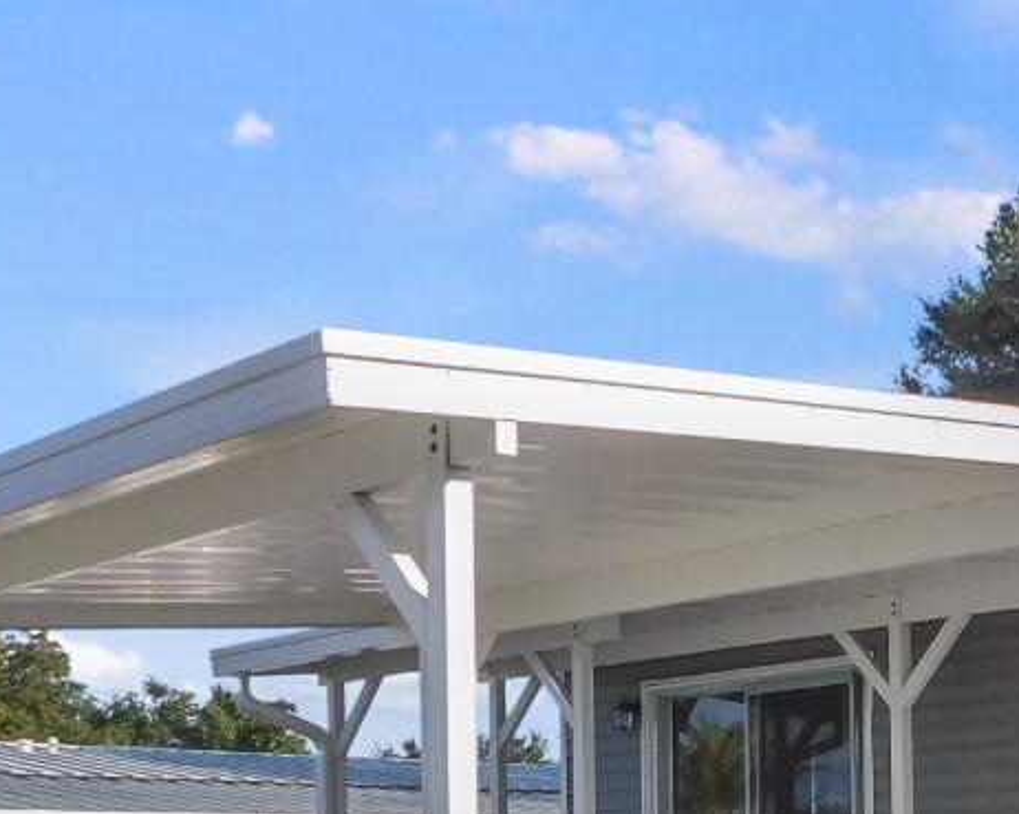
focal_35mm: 70
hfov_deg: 26.4
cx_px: 891
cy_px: 818
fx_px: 2110
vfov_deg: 21.1
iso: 125
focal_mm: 4
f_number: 3
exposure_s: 1/1250
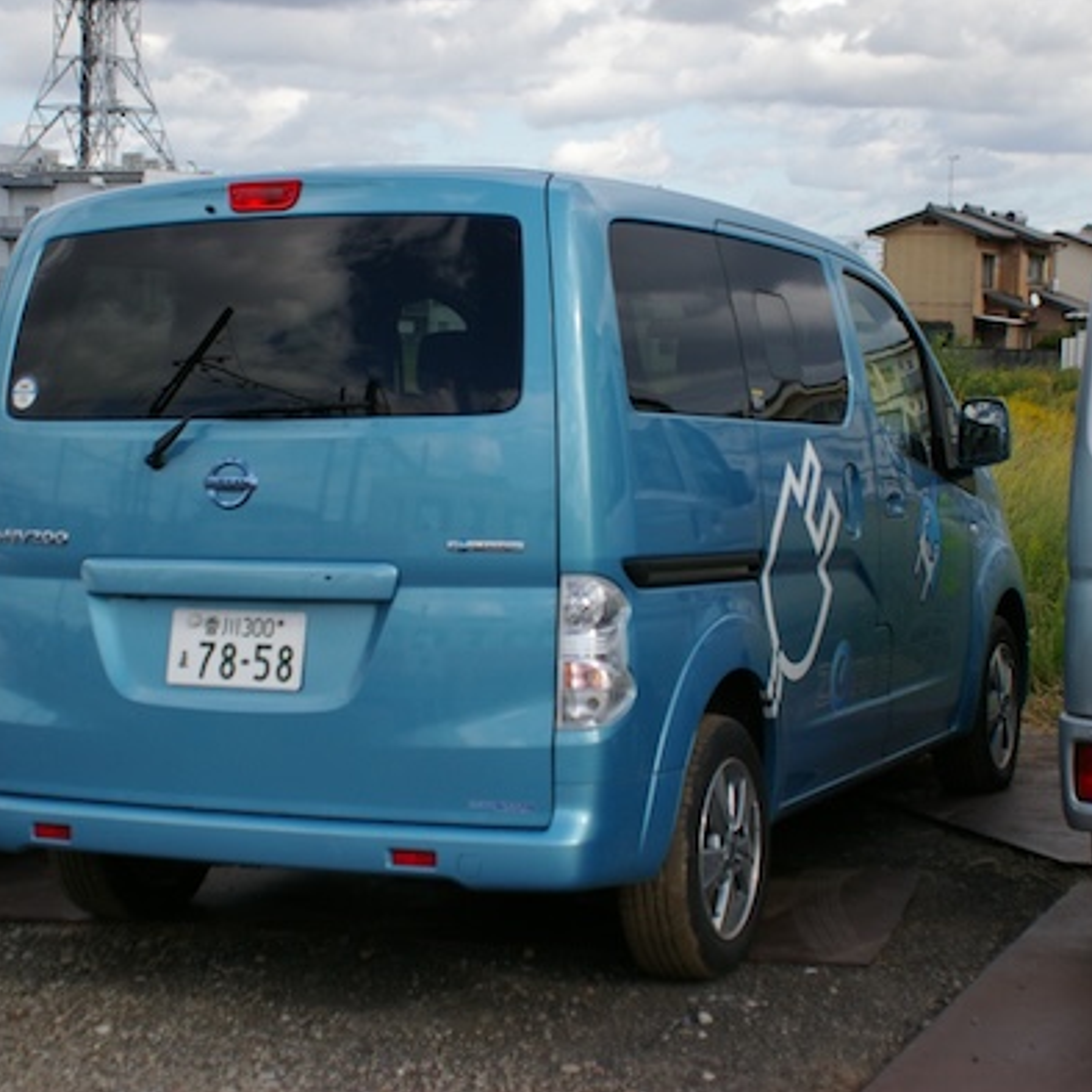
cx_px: 493
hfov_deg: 26.1
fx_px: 2356
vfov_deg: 26.1
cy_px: 542
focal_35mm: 66
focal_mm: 34
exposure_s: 1/2000
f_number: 4
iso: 400
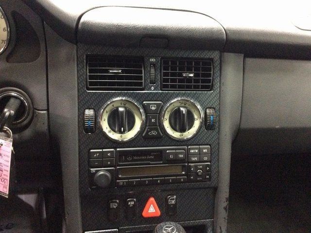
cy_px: 116
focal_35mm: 32
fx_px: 287
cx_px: 156
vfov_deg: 44.1
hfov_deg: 56.9
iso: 400
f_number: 2.4
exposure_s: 1/15
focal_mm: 3.3
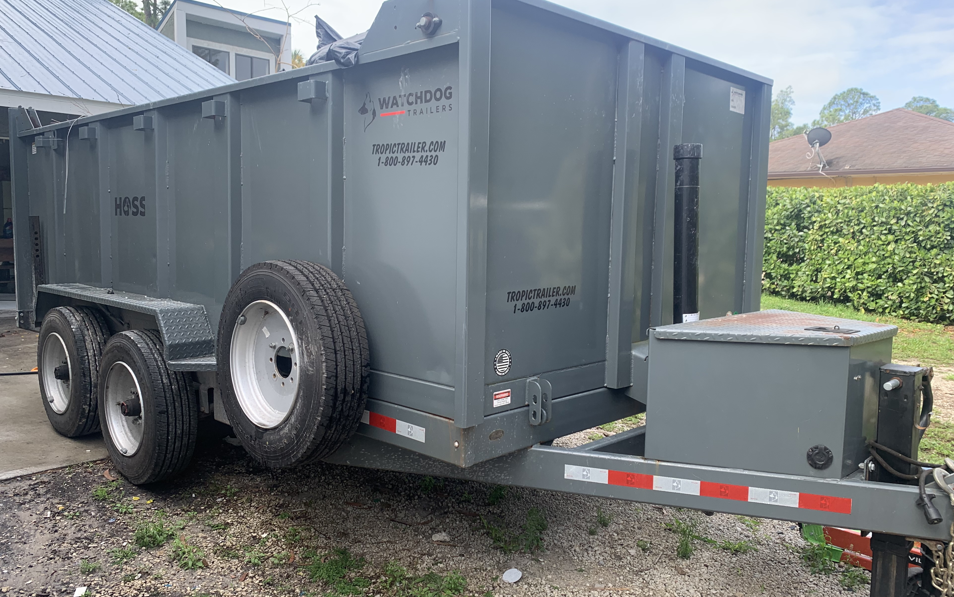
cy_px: 306
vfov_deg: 43.1
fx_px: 754
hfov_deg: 64.6
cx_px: 477
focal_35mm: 29
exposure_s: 1/347
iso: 25
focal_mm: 4.25
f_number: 1.8
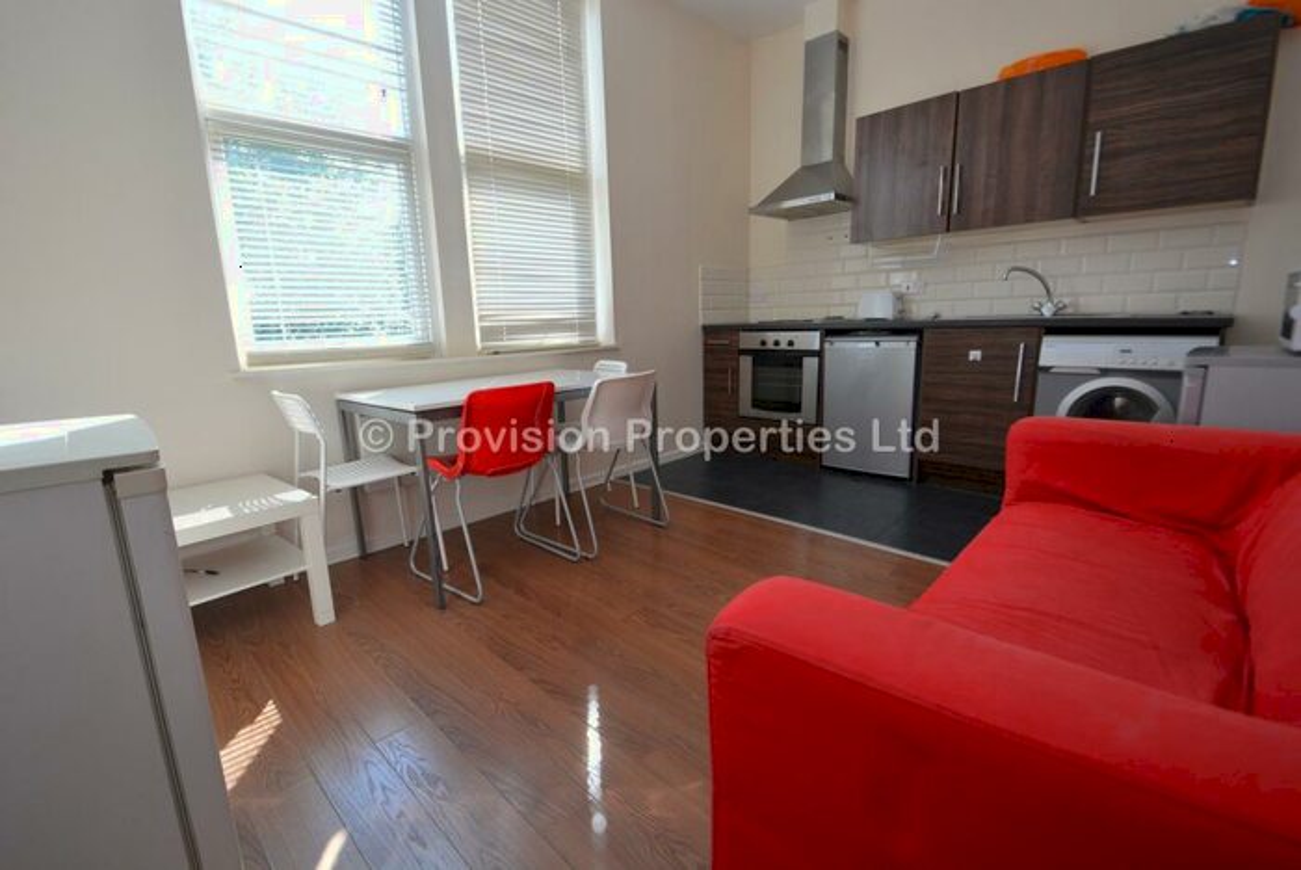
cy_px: 435
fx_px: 543
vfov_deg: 77.4
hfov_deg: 100.3
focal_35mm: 15
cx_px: 650
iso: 400
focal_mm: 10
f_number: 5.6
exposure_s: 1/125
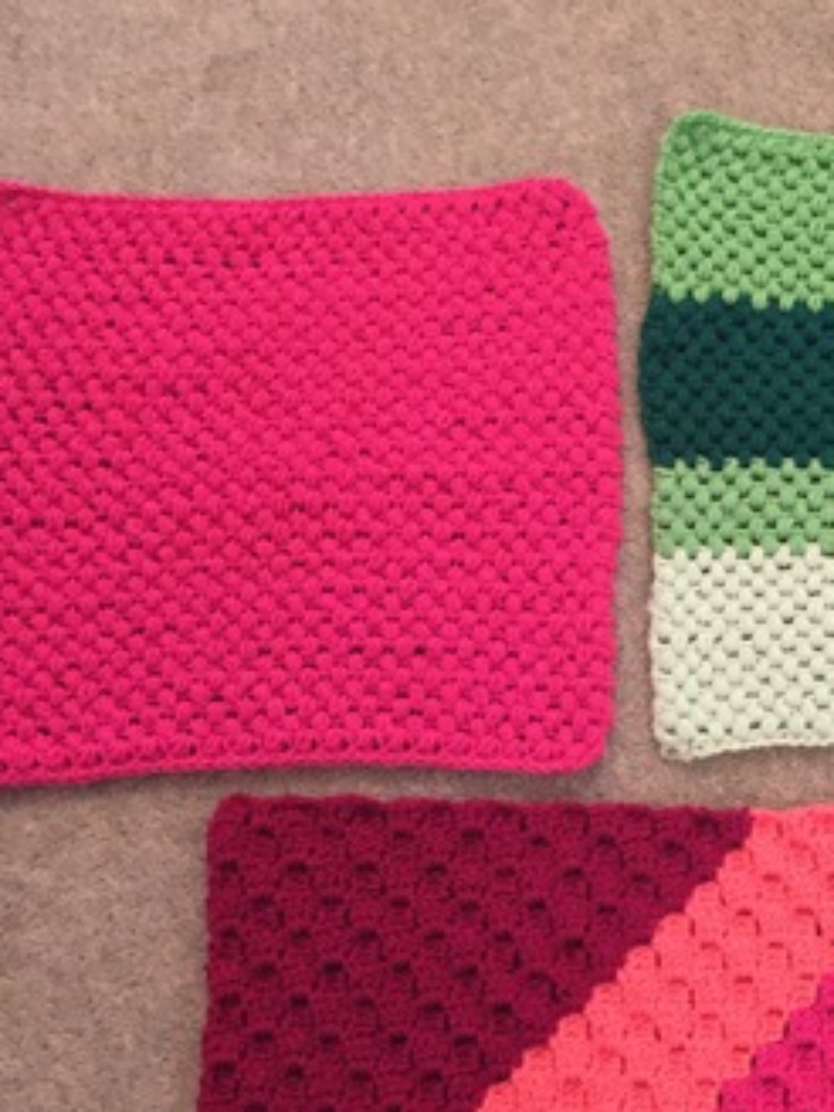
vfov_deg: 35.7
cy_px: 763
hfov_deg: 27.0
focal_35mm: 53
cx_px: 654
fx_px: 1703
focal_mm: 4.15
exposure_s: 1/17
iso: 320
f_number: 2.2
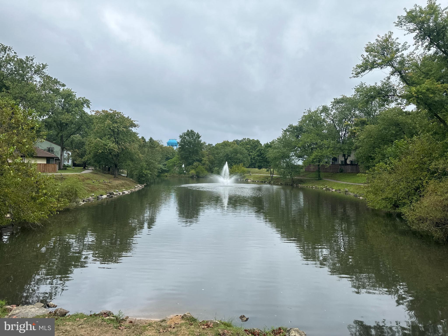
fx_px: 311
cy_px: 168
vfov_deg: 56.8
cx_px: 224
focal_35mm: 24
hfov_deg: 71.6
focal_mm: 6.86
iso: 80
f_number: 1.78
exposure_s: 1/1845
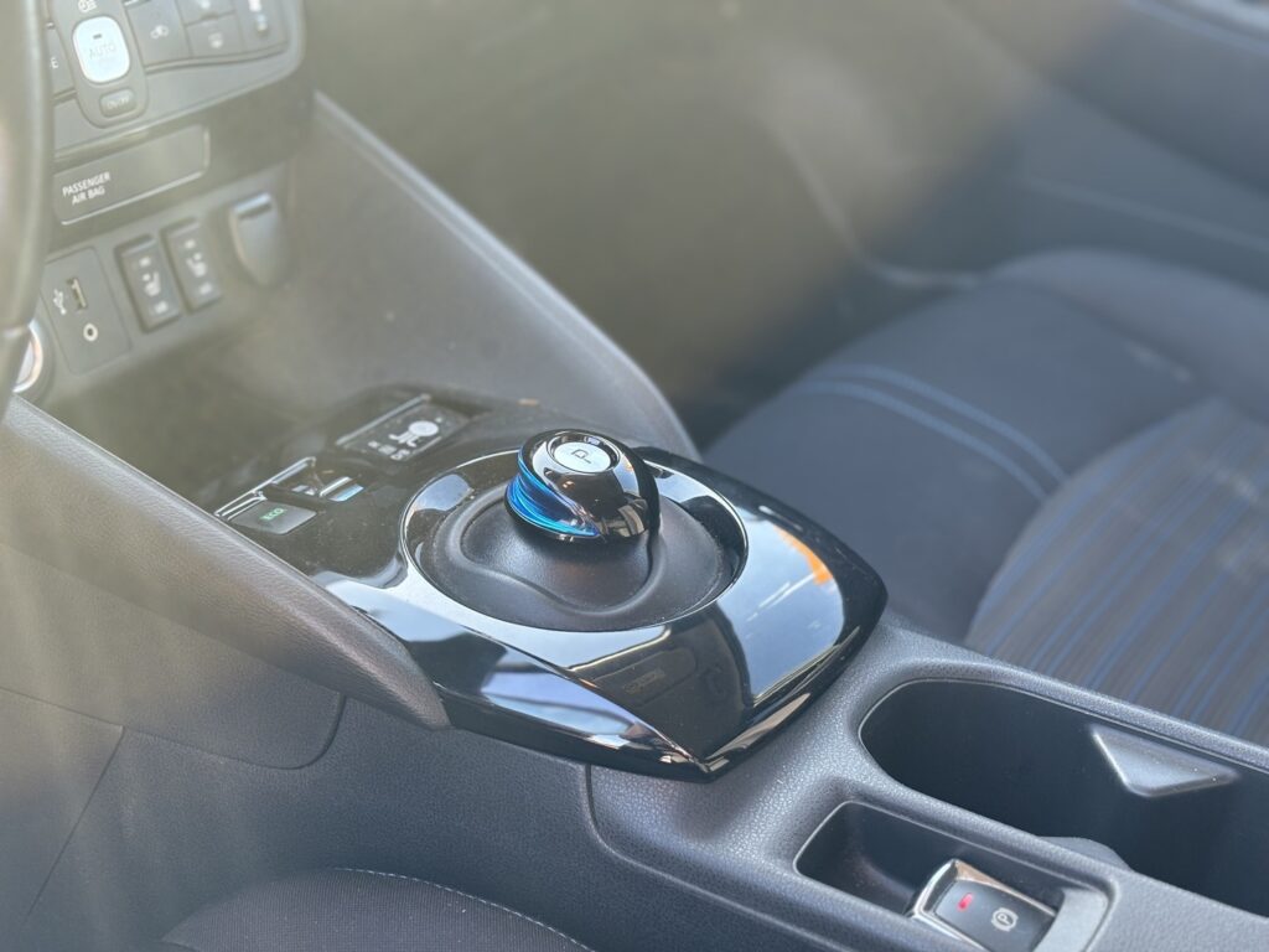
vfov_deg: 28.0
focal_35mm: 52
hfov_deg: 36.8
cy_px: 476
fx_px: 1906
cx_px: 634
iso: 50
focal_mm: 5.96
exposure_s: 1/78
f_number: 1.6
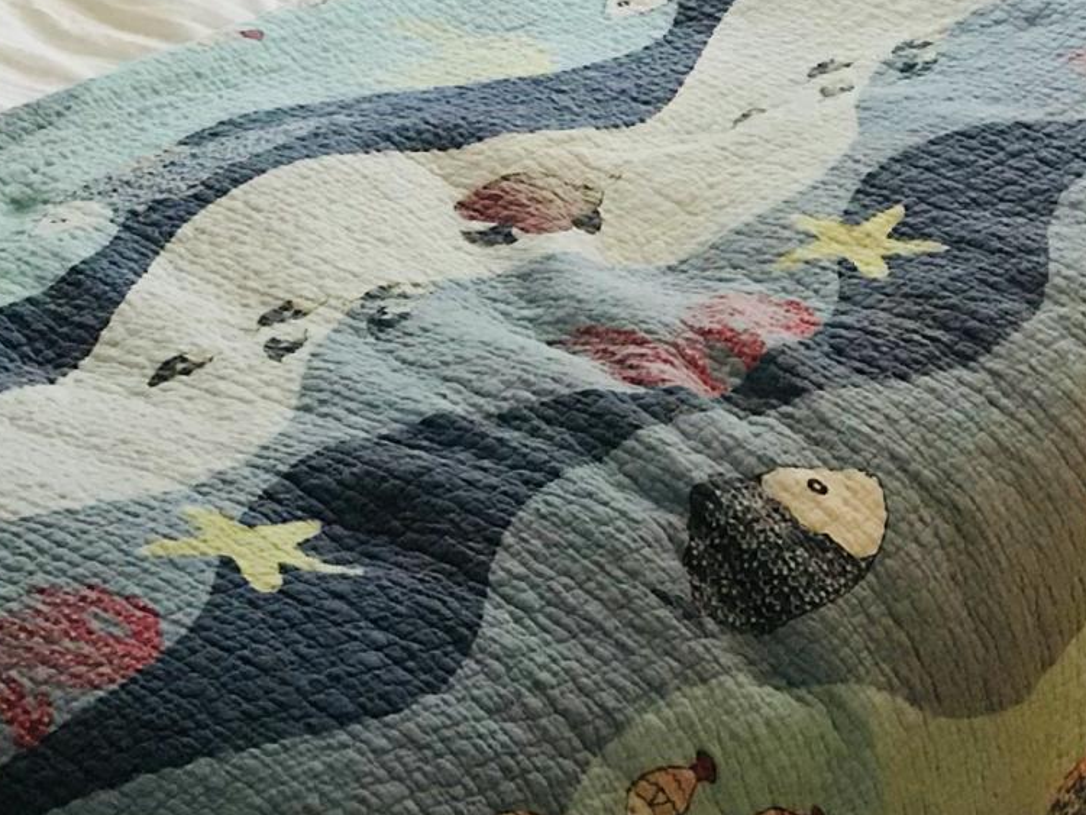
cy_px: -324
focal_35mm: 112
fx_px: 3515
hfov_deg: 17.5
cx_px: 669
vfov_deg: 12.7
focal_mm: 3.99
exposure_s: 1/7
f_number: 1.8
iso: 100
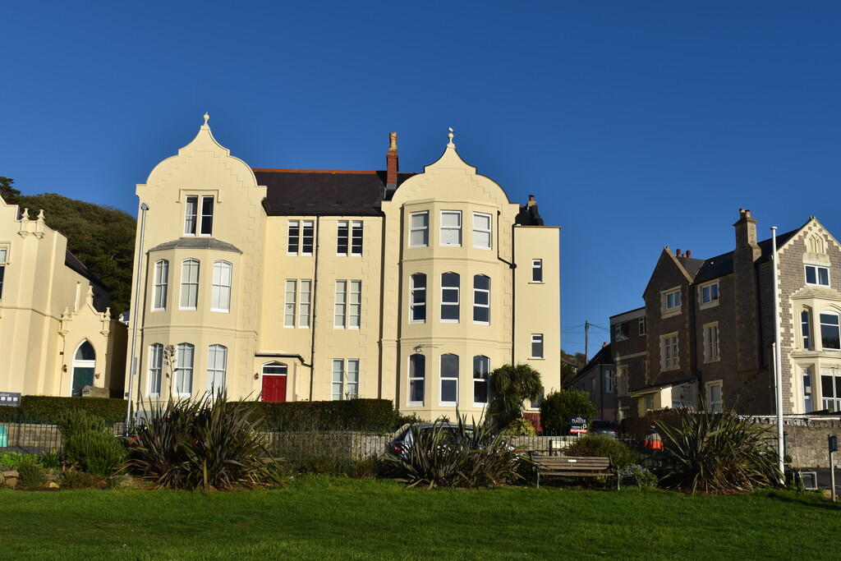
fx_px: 946
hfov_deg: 47.9
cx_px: 420
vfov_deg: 33.0
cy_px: 280
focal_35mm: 40
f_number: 10
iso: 100
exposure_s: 1/400
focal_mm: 27
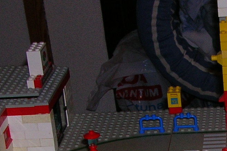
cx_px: 285
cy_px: 211
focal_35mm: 134
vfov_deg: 10.0
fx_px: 845
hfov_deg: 14.7
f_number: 2.9
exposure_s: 1/60.1
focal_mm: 6.2
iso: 50
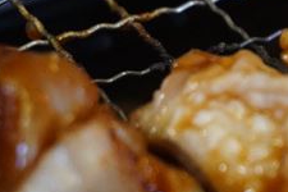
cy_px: 54
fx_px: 1704
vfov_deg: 6.4
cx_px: 364
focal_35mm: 213
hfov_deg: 9.5
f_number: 5.6
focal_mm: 50
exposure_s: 1/50
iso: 3200
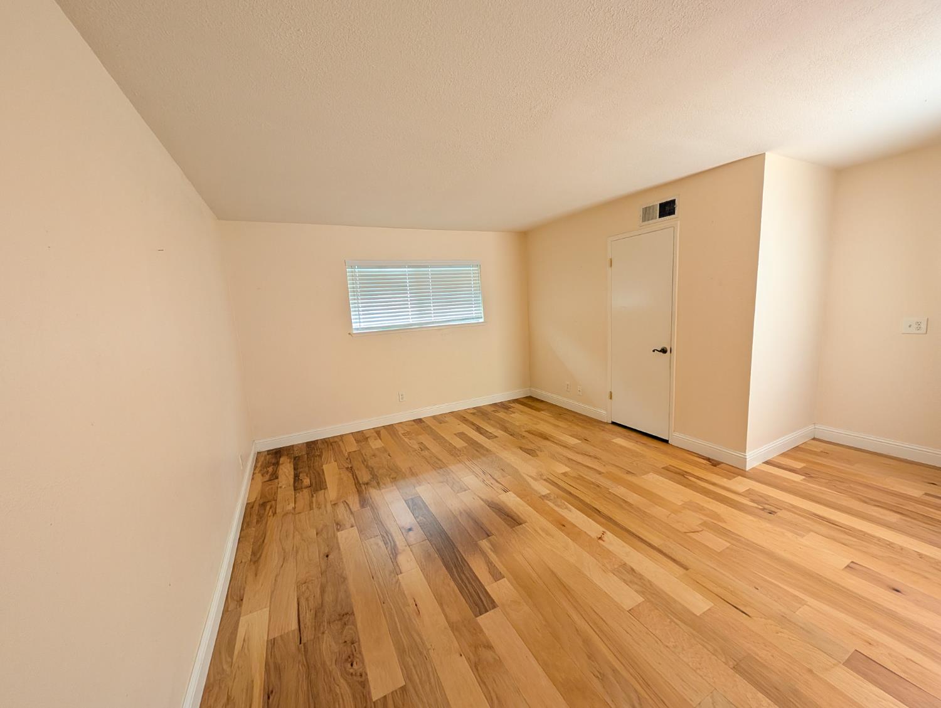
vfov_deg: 94.6
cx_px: 470
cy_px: 354
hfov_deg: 110.5
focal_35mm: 12
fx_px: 327
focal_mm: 2.02
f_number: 1.7
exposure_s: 1/90.8
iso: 238
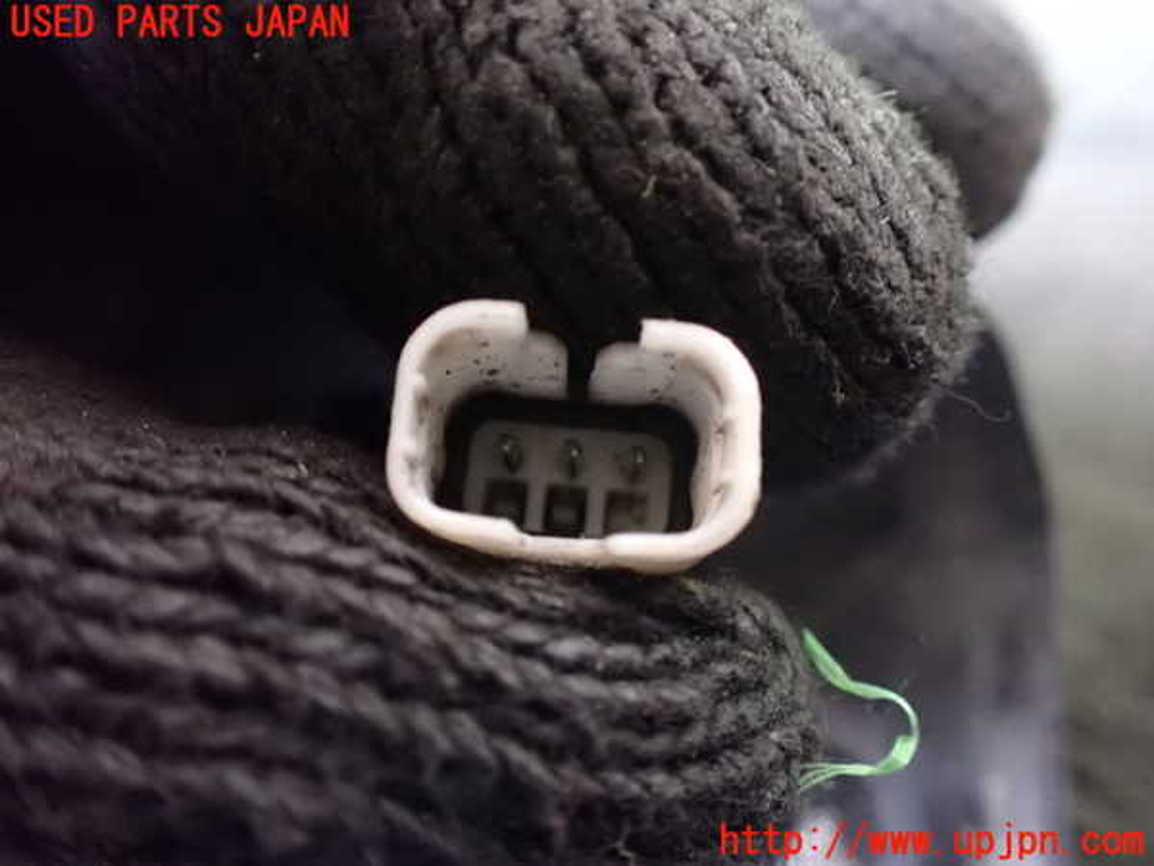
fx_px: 1000
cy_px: 433
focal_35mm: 30
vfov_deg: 46.8
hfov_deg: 60.0
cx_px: 577
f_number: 2.3
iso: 1600
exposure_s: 1/20
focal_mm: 5.4
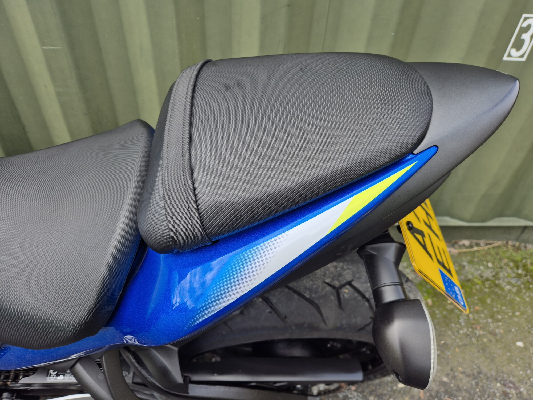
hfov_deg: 73.9
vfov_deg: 58.9
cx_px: 266
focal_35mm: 23
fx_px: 354
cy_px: 200
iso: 25
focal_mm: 5.4
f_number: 1.8
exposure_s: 1/337
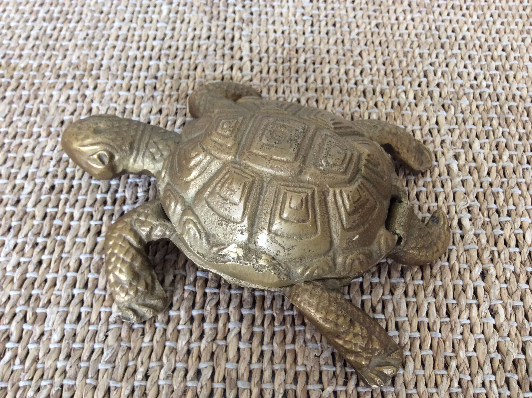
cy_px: 199
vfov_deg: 44.1
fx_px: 491
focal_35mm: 32
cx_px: 266
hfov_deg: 56.9
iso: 80
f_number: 2.4
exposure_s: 1/25
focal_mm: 3.3
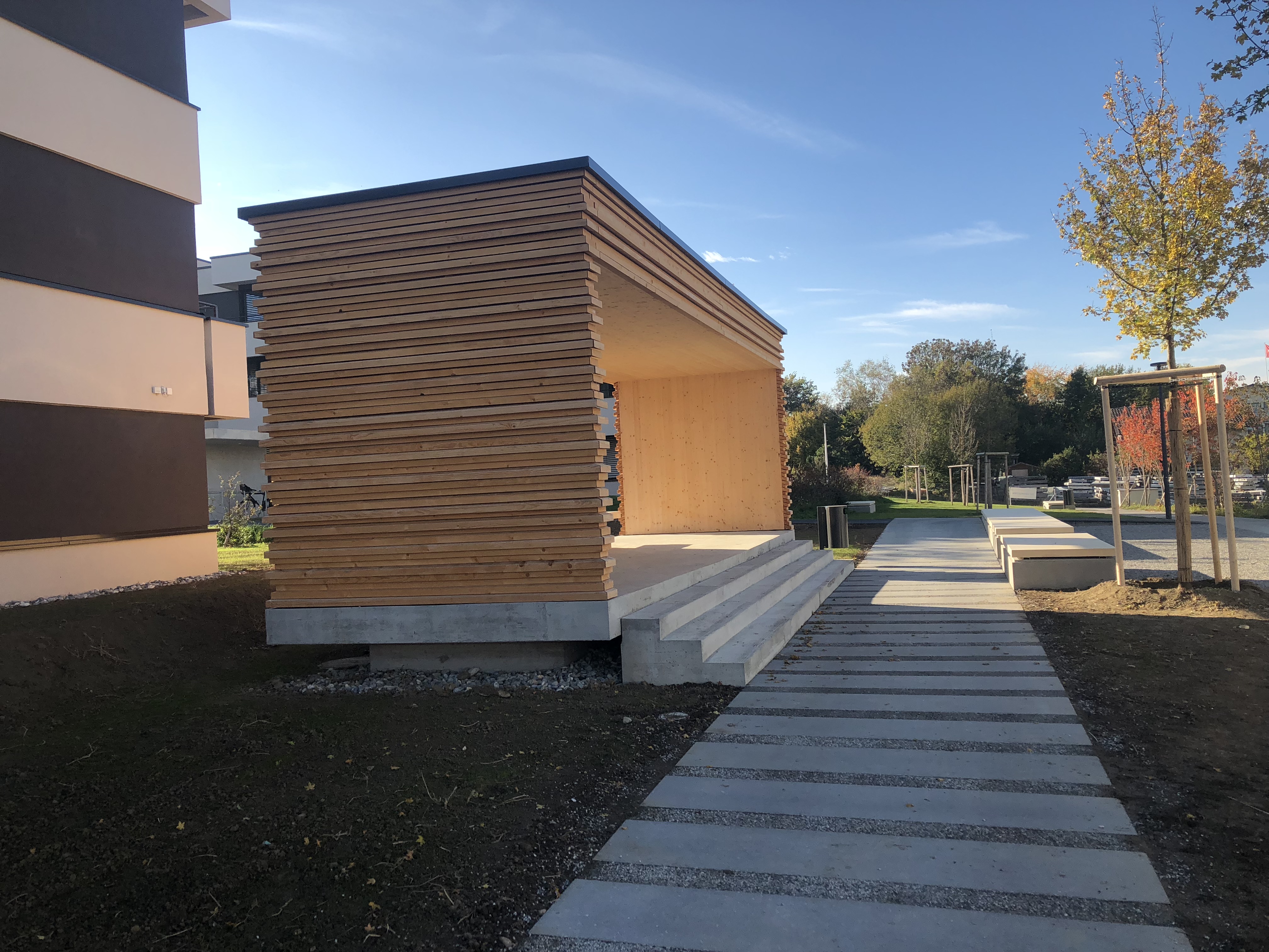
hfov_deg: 63.4
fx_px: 1026
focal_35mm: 28
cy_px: 476
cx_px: 634
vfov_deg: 49.7
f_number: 1.8
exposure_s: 1/906
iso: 20
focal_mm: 3.99
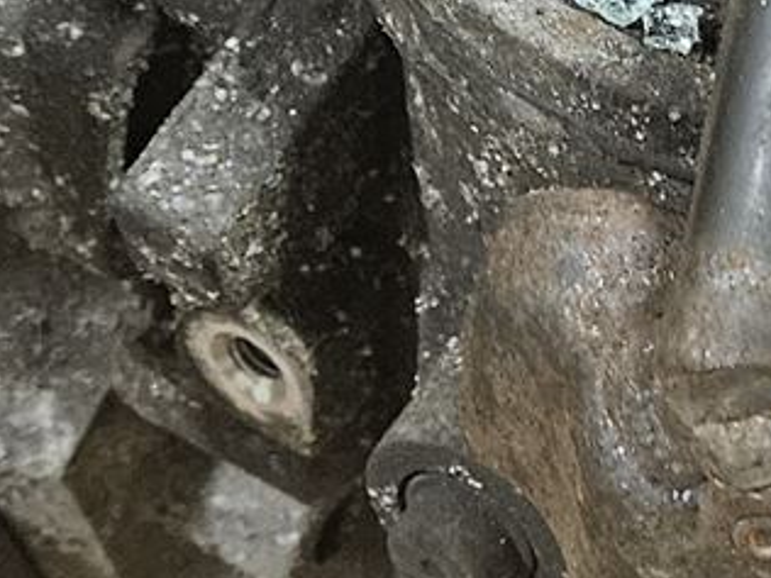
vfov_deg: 9.9
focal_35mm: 149
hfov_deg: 13.0
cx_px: 849
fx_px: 3319
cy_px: 76
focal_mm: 5.4
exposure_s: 1/33
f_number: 1.8
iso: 640
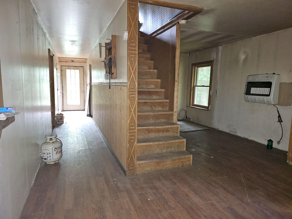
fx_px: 194
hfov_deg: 73.9
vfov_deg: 58.9
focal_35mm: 23
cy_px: 110
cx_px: 146
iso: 400
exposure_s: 1/10
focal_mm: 6.3
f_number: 1.7
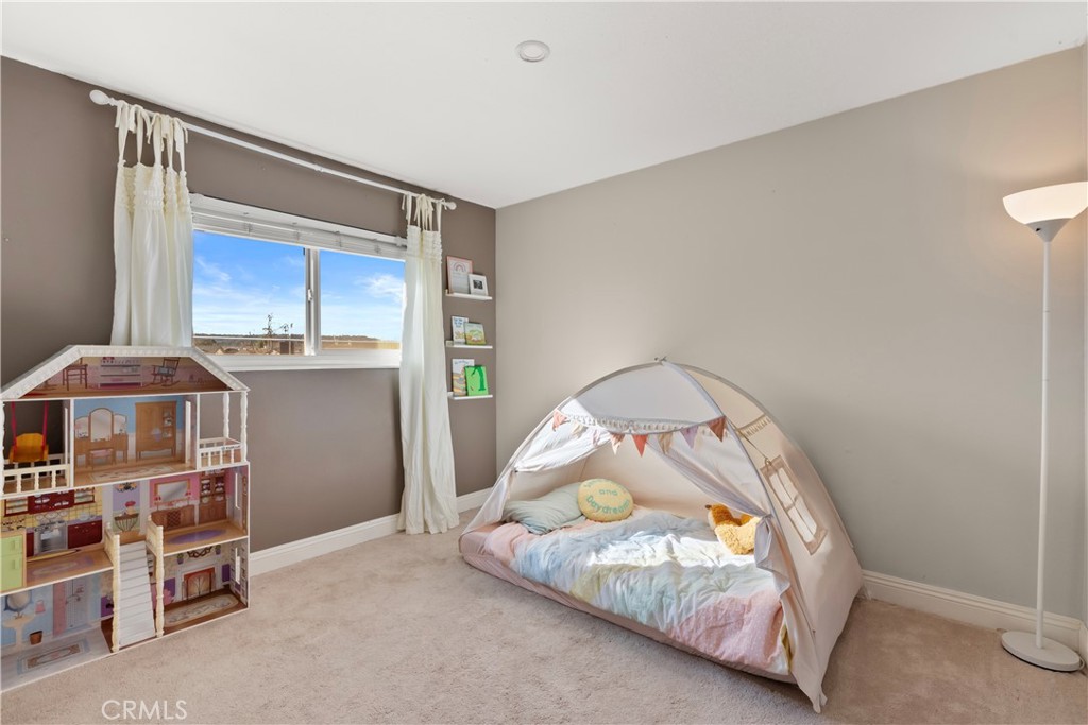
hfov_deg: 96.7
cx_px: 544
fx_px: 484
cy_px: 362
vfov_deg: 73.8
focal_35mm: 16
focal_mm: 16
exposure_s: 1/50
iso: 640
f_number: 9
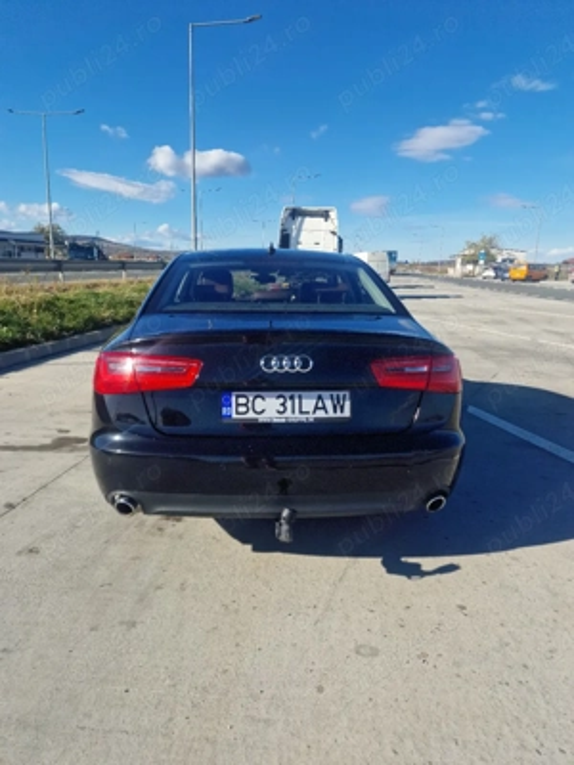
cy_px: 382
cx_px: 287
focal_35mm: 23
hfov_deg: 58.9
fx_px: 509
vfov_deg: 73.9
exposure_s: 1/1111
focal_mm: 6.4
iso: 50
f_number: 1.8
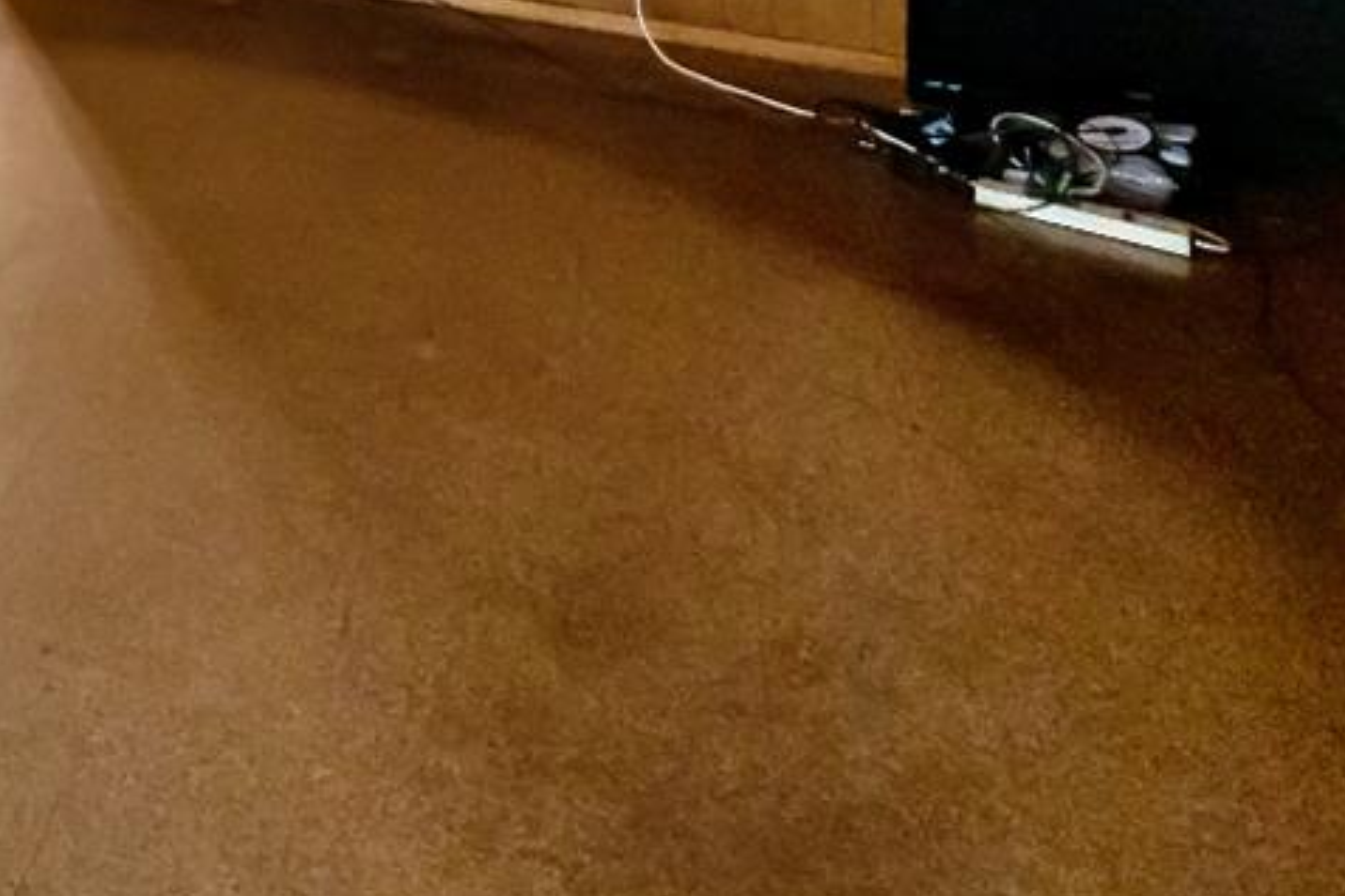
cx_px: -443
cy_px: -473
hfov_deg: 32.3
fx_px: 1644
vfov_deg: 23.7
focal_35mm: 44
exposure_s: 1/160
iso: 6400
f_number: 2.8
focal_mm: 14
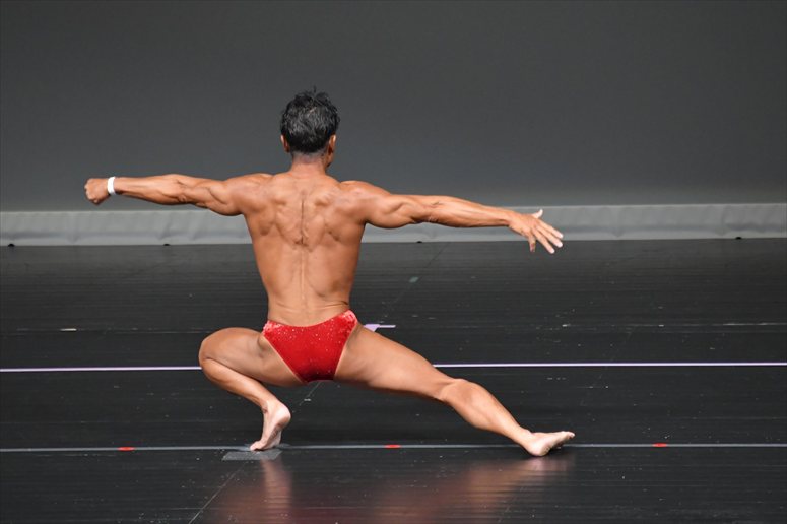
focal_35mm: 450
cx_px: 394
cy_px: 262
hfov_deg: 4.6
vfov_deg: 3.1
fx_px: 9833
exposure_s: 1/400
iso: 4000
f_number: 5.6
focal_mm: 300
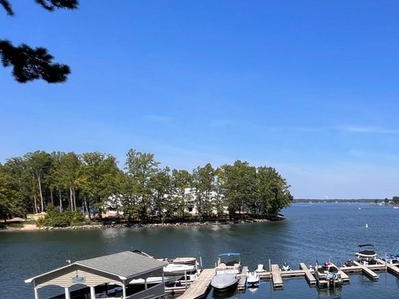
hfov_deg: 44.5
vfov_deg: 42.5
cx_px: 431
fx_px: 369
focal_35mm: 32
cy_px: 232
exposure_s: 1/1623
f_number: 1.8
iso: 32
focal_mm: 1.57
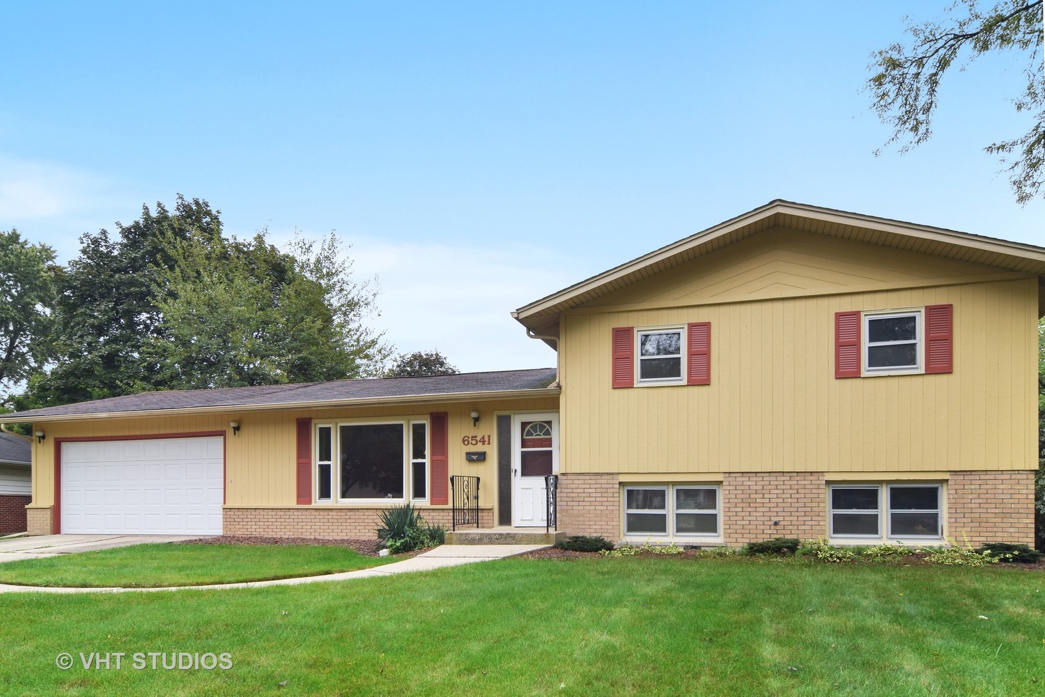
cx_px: 522
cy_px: 348
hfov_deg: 81.2
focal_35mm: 21
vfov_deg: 59.5
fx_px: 610
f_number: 8
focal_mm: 14
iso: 100
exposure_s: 1/80
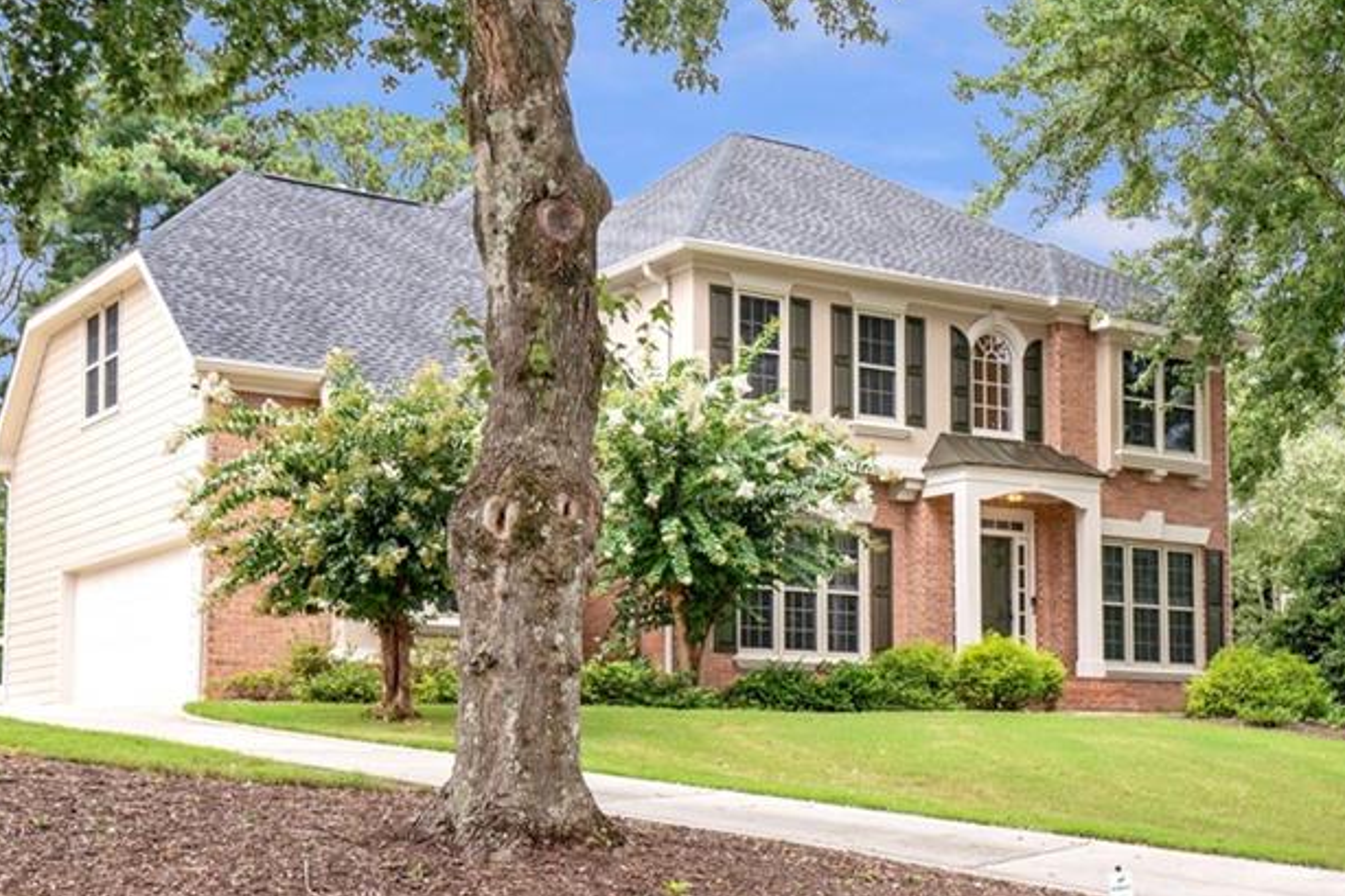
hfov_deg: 36.2
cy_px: 576
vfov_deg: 24.5
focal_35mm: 55
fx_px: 2054
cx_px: 782
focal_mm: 33
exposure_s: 1/500
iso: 320
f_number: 8
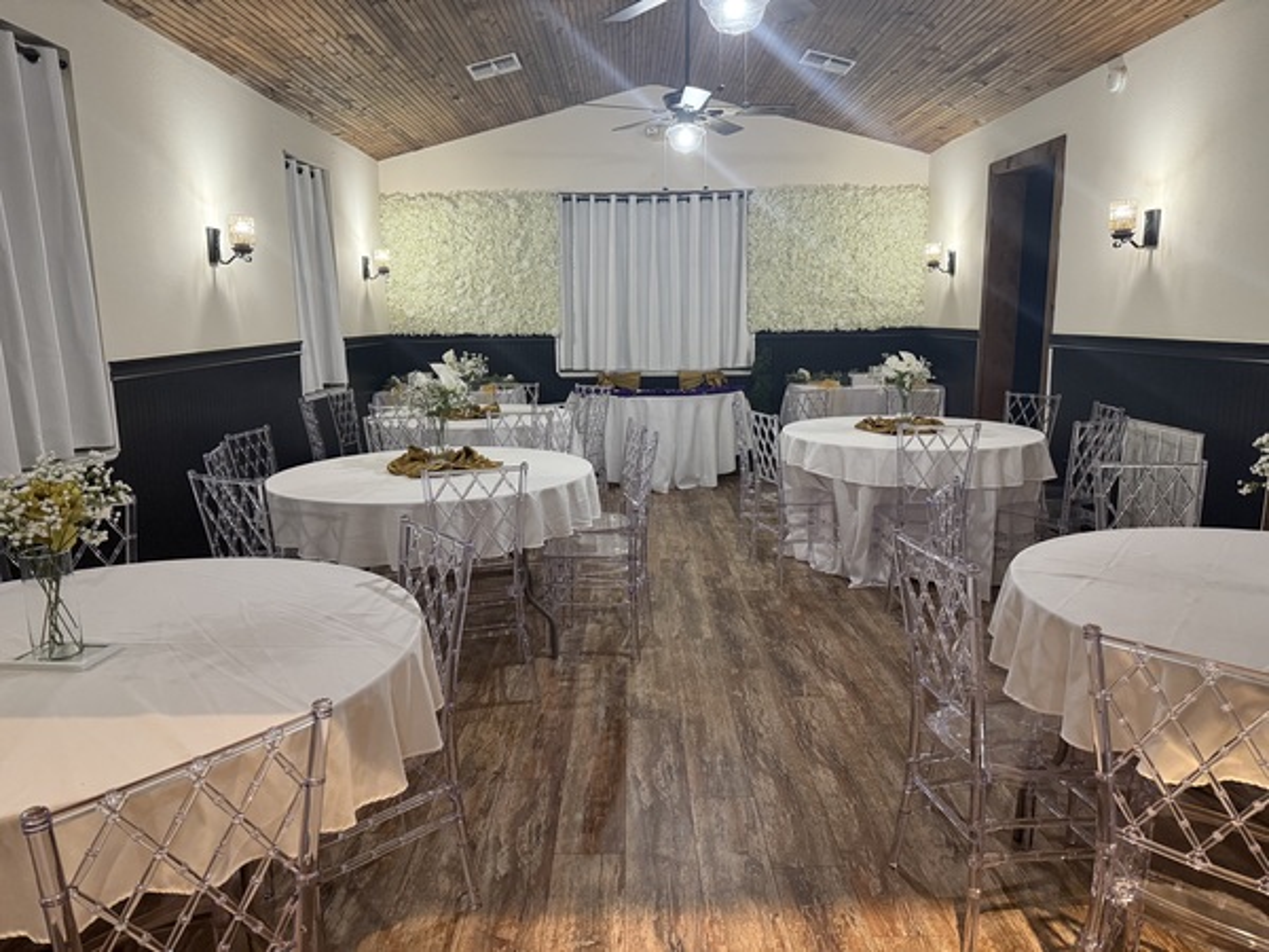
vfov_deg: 56.8
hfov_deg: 71.6
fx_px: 880
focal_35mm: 24
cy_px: 476
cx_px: 634
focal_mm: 6.76
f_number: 1.78
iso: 400
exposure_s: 1/60
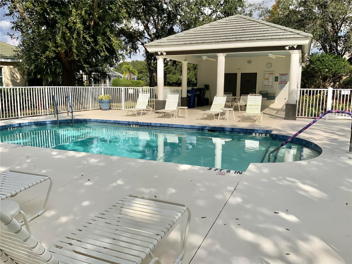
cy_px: 132
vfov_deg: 48.2
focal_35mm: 29
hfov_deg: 61.7
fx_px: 295
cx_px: 176
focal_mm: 3
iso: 16
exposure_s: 1/3125
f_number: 1.8
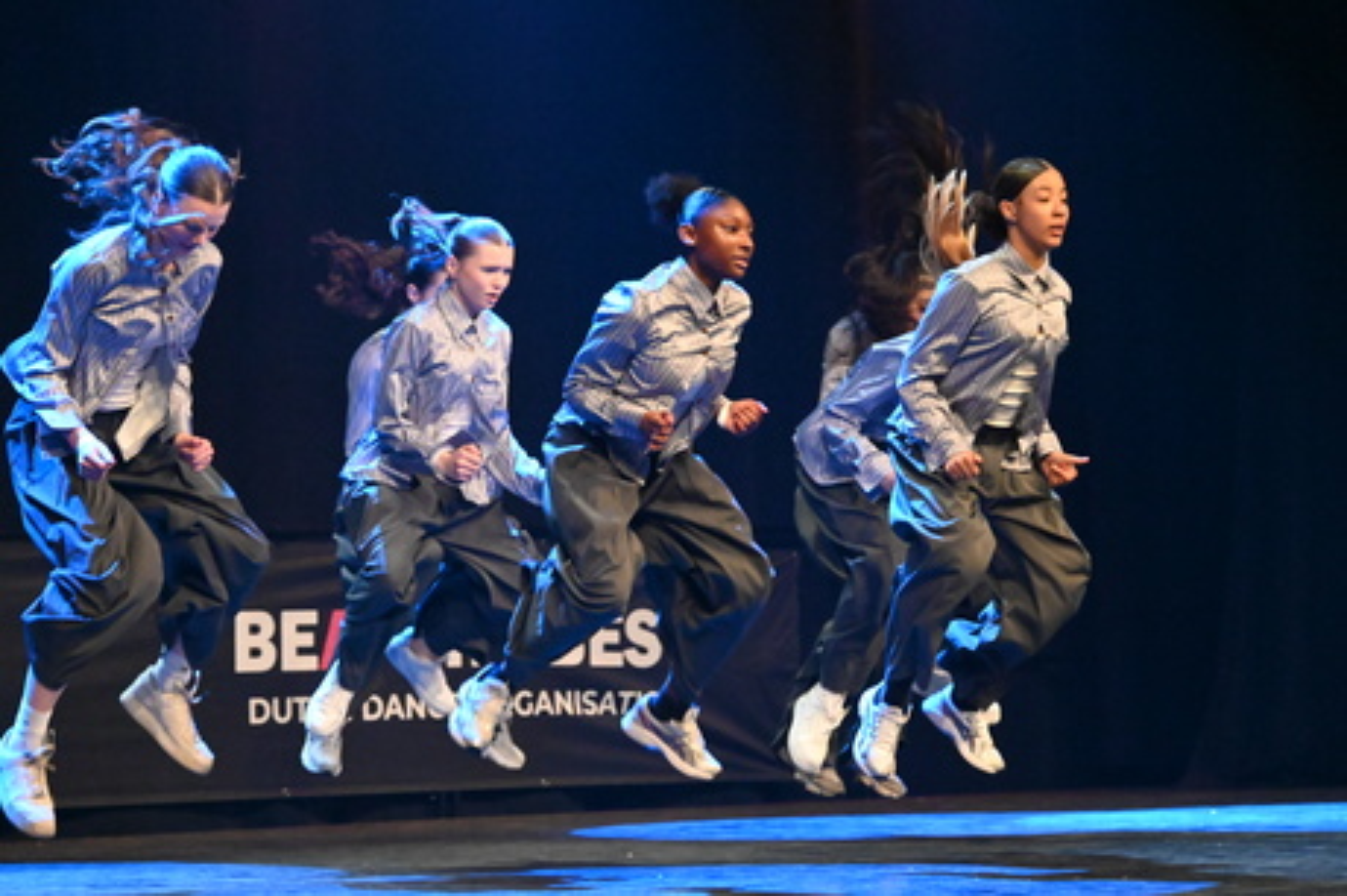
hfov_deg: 14.7
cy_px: 448
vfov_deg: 9.8
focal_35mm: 140
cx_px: 674
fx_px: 5234
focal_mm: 140
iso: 25600
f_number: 8
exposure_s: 1/320
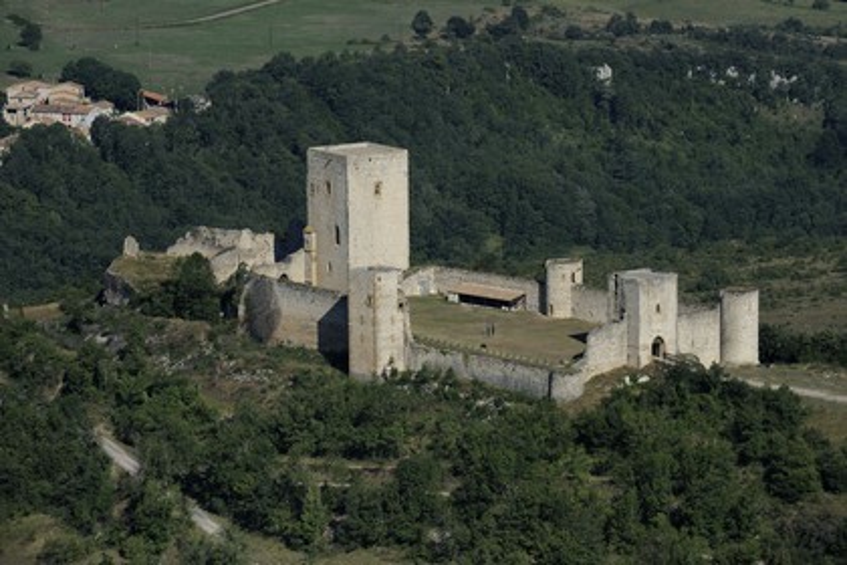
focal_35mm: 200
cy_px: 282
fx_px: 4705
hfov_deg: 10.3
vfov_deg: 6.9
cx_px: 424
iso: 400
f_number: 10
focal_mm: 200
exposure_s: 1/1000
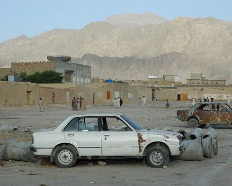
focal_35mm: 86
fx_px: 591
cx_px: 128
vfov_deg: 17.9
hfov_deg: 22.2
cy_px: 94
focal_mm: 50
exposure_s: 1/500
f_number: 5.6
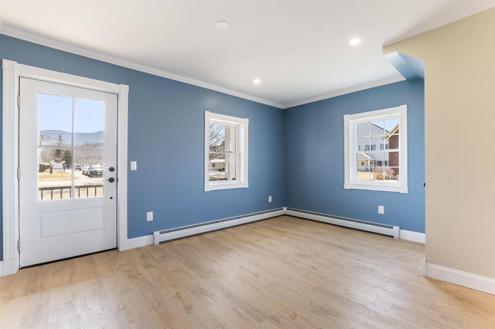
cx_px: 248
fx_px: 206
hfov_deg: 100.4
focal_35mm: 15
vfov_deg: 77.3
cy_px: 164
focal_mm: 10
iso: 64
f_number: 11
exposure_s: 1/15
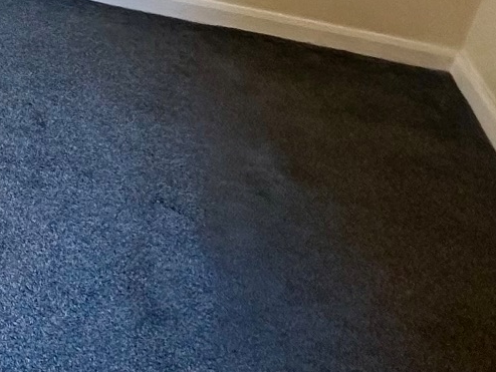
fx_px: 831
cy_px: -118
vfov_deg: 22.5
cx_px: -180
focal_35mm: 58
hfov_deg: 26.9
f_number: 2.2
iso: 250
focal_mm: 2.22
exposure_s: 1/100
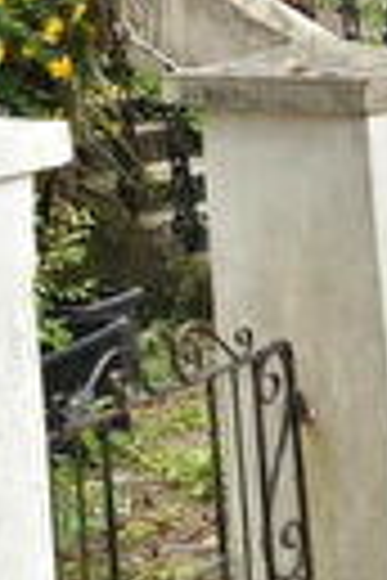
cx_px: -68
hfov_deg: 13.6
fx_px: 1580
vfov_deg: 17.2
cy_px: -447
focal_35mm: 98
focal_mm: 12
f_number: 8
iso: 500
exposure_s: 1/200
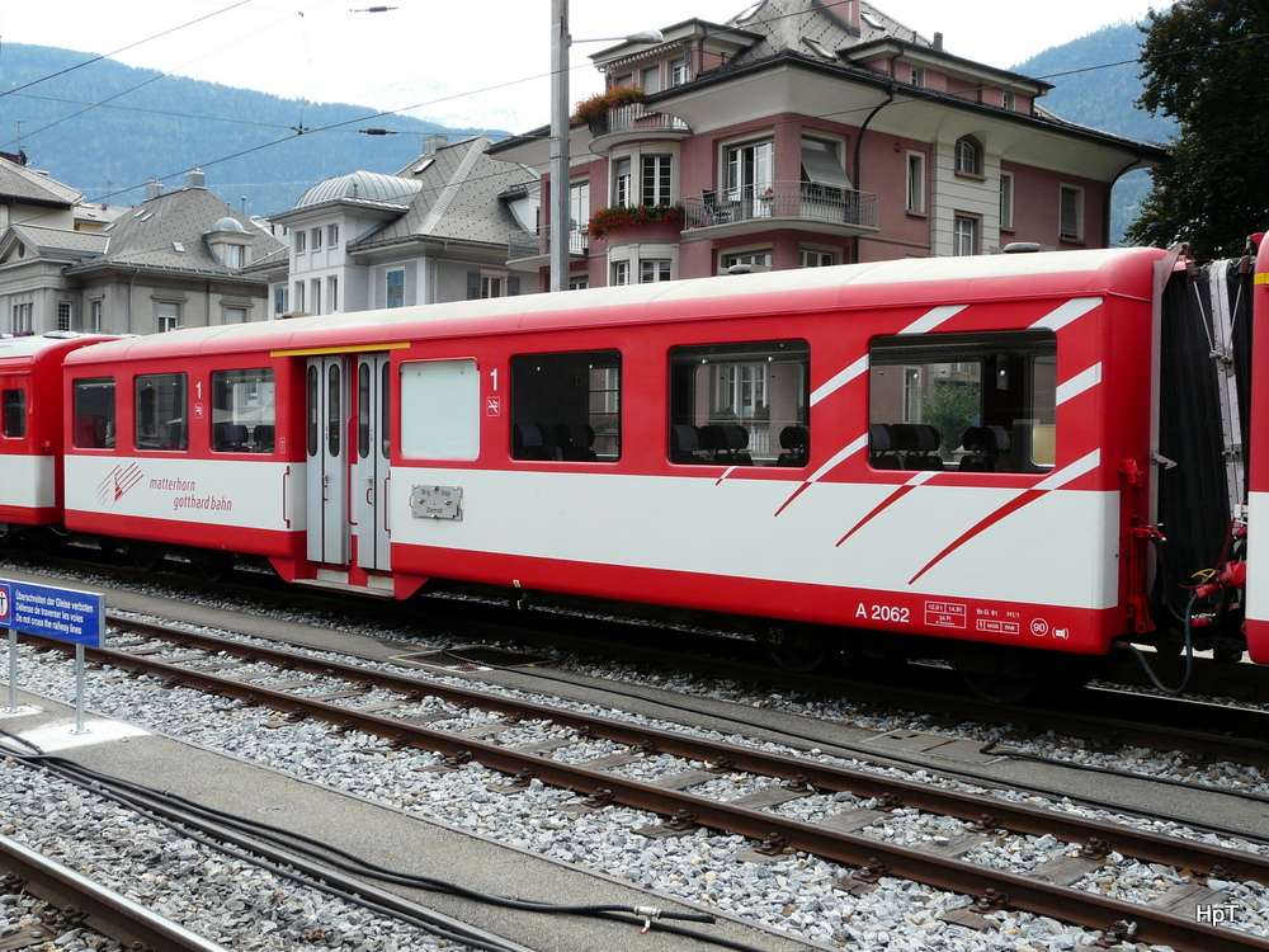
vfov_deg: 39.7
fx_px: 1320
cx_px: 634
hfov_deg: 51.4
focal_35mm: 36
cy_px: 476
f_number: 4.5
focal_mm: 5.9
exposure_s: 1/200
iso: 100
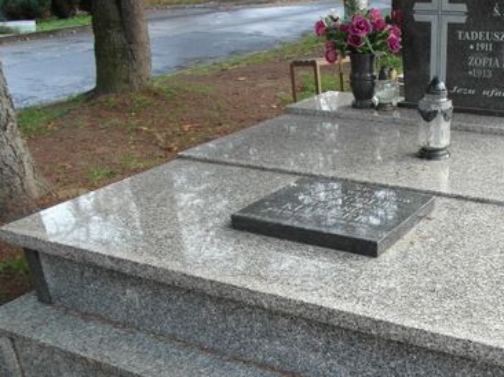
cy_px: 283
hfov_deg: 43.2
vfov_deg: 33.6
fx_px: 611
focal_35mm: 42
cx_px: 386
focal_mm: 5.2
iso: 100
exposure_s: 1/60
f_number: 2.5
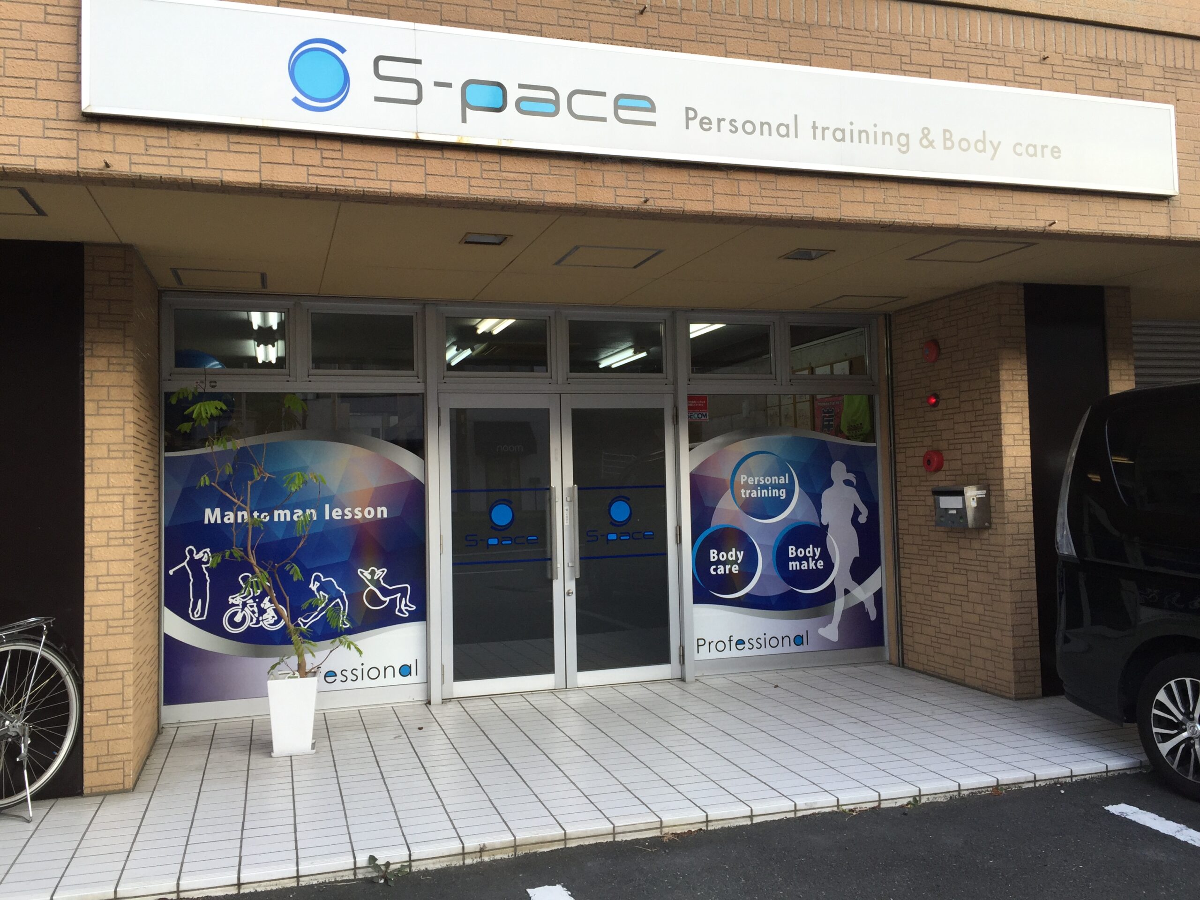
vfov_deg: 48.2
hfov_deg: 61.7
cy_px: 450
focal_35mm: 29
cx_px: 600
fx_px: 1005
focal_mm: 4.15
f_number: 2.2
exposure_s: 1/260
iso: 32
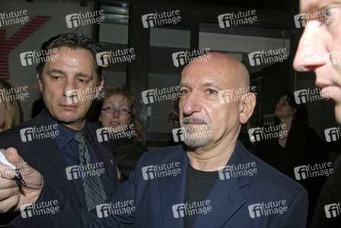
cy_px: 114
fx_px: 313
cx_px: 170
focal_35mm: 33
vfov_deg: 40.1
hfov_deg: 57.2
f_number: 5.6
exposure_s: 1/60
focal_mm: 22
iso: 400
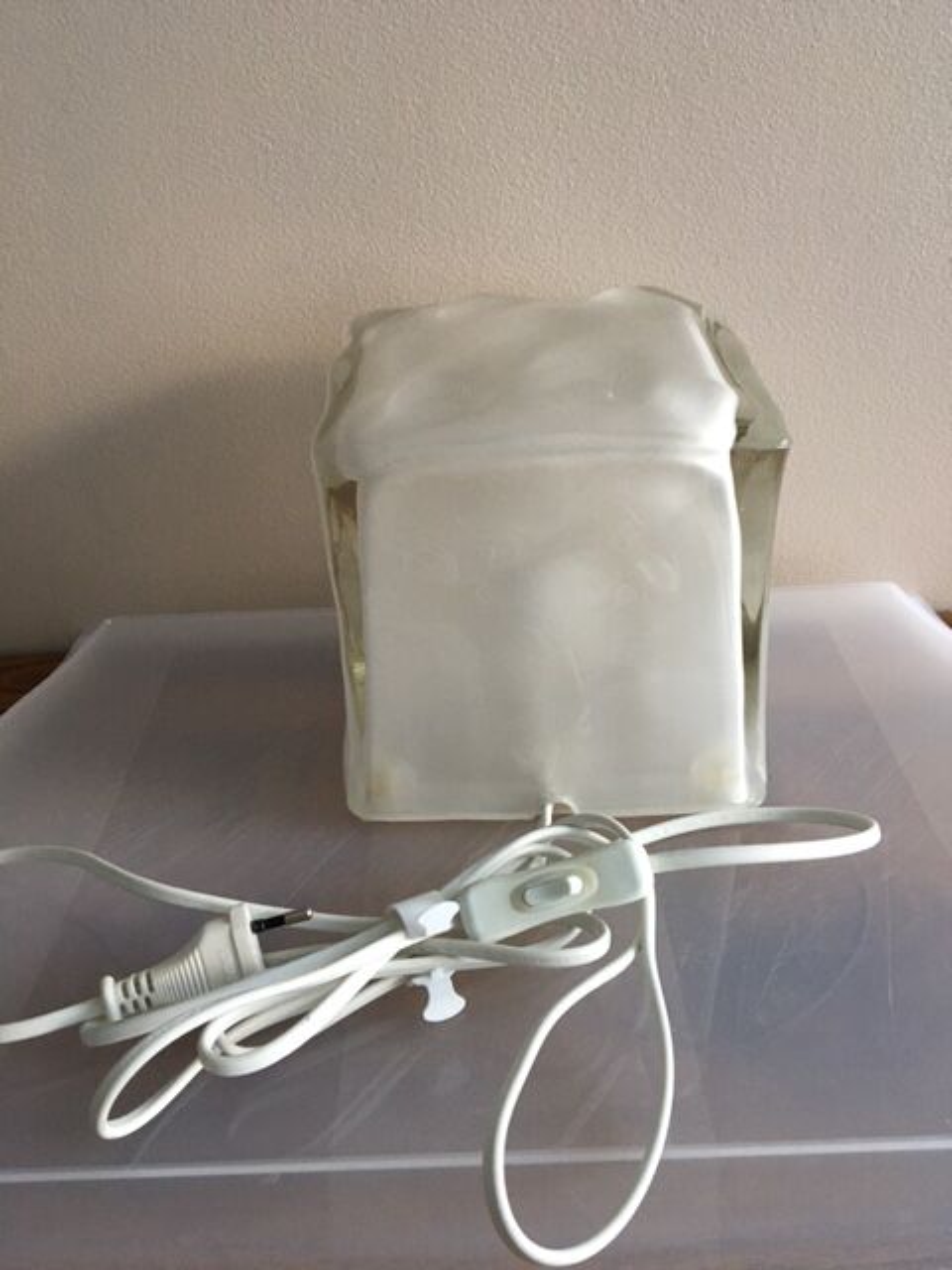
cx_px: 476
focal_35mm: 29
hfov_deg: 48.2
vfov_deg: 61.7
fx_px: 1063
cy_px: 635
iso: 160
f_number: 2.2
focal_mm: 4.15
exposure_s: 1/33
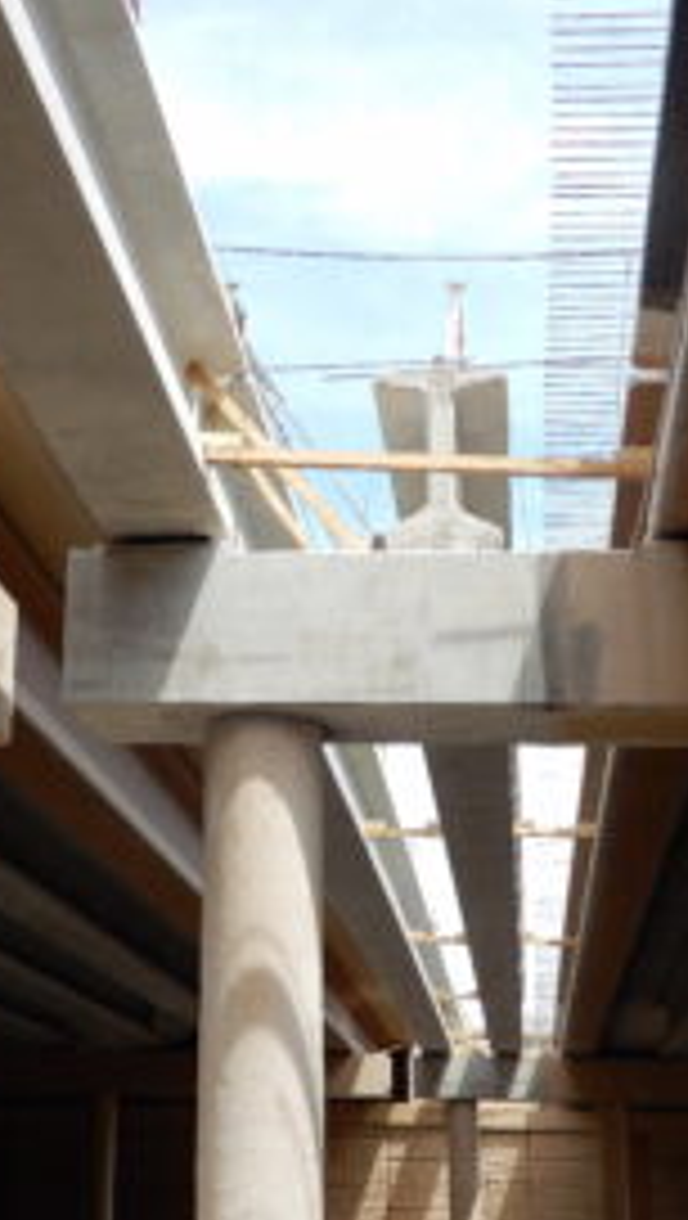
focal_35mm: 61
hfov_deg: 19.8
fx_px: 1973
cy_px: 671
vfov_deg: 34.3
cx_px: 328
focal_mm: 6.8
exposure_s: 1/320
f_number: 4
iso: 80
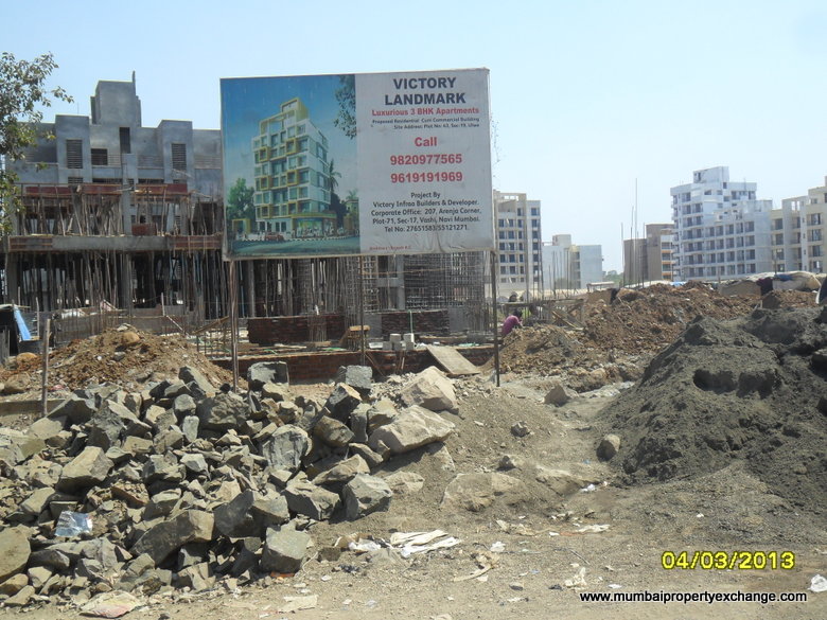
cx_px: 414
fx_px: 884
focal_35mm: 37
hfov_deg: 50.1
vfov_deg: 38.7
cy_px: 310
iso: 100
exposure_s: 1/750
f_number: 4
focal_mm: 6.6
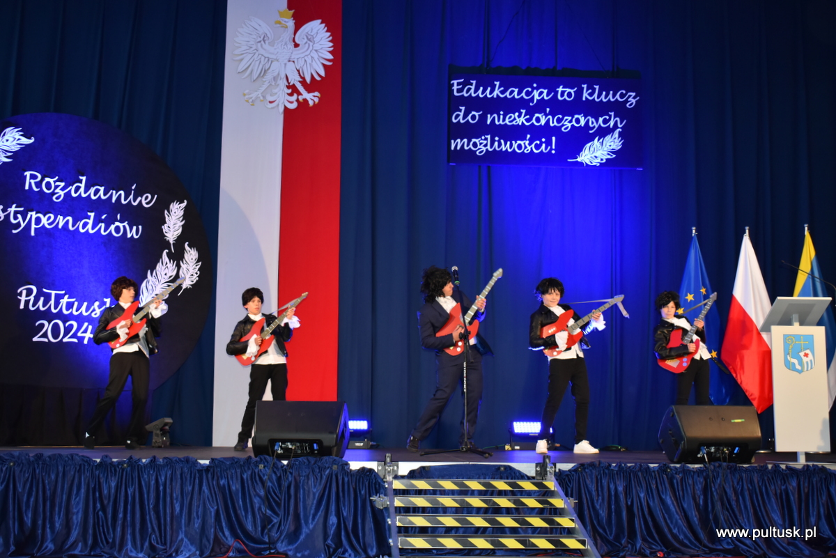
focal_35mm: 42
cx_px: 418
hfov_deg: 46.4
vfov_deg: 31.9
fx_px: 976
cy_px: 279
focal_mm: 28
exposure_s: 1/80
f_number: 4.5
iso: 800
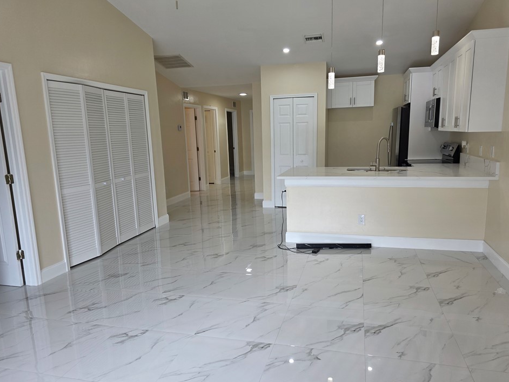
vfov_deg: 54.9
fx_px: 368
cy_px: 198
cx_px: 262
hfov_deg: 69.4
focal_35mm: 25
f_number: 1.7
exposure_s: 1/120
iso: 64
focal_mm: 6.3
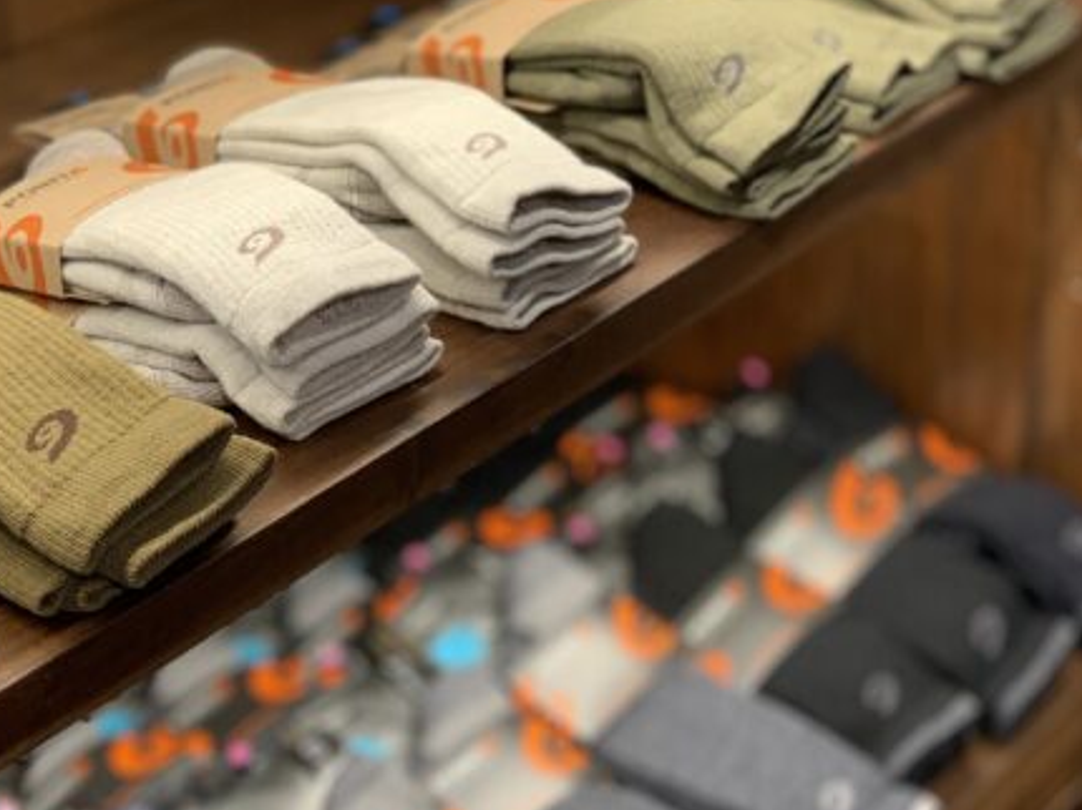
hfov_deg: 22.8
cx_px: 248
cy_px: 587
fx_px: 2655
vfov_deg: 17.3
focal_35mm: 85
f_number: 2.4
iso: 64
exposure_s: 1/50
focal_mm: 6
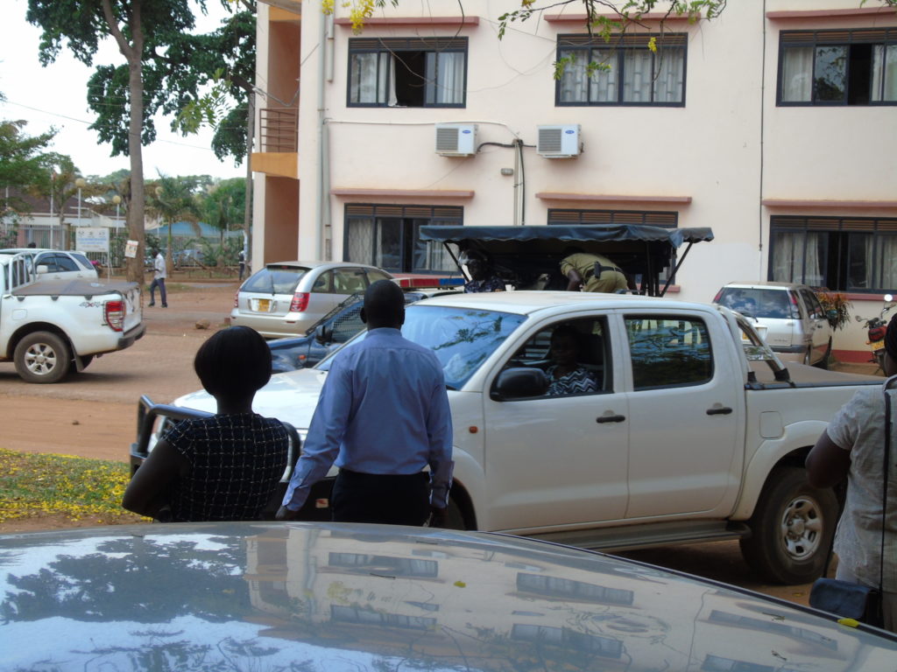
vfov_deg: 23.7
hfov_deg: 31.2
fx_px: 1607
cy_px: 336
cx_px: 448
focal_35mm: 62
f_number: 4.5
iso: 80
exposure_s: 1/160
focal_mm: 11
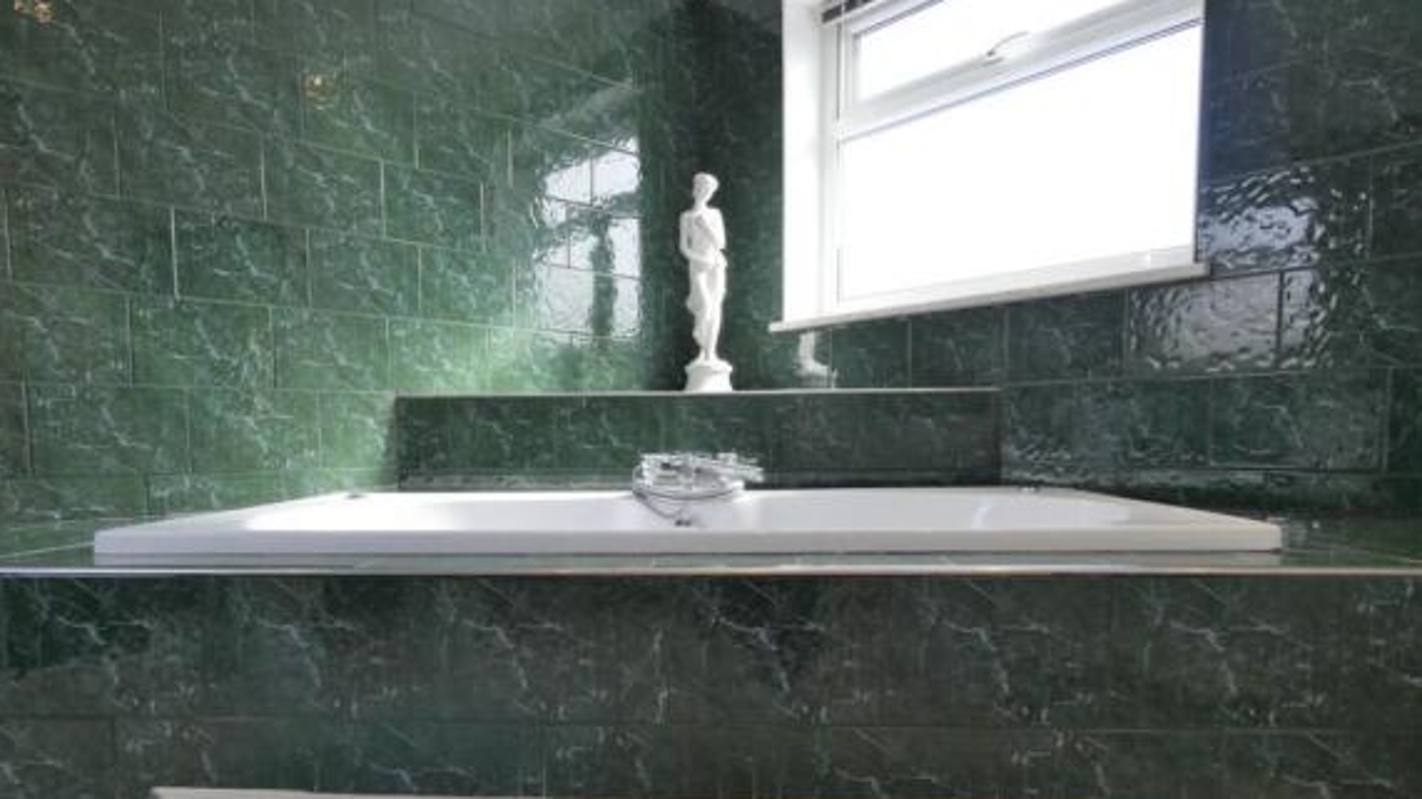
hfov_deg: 86.6
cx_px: 700
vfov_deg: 55.3
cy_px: 494
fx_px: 754
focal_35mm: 20
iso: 200
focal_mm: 9
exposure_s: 1/100
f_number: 4
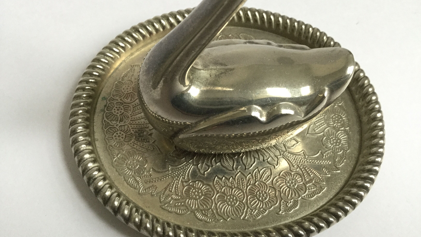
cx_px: 211
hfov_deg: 58.0
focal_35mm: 34
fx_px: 380
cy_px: 114
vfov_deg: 34.7
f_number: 2.4
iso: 160
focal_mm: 3.3
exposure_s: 1/33
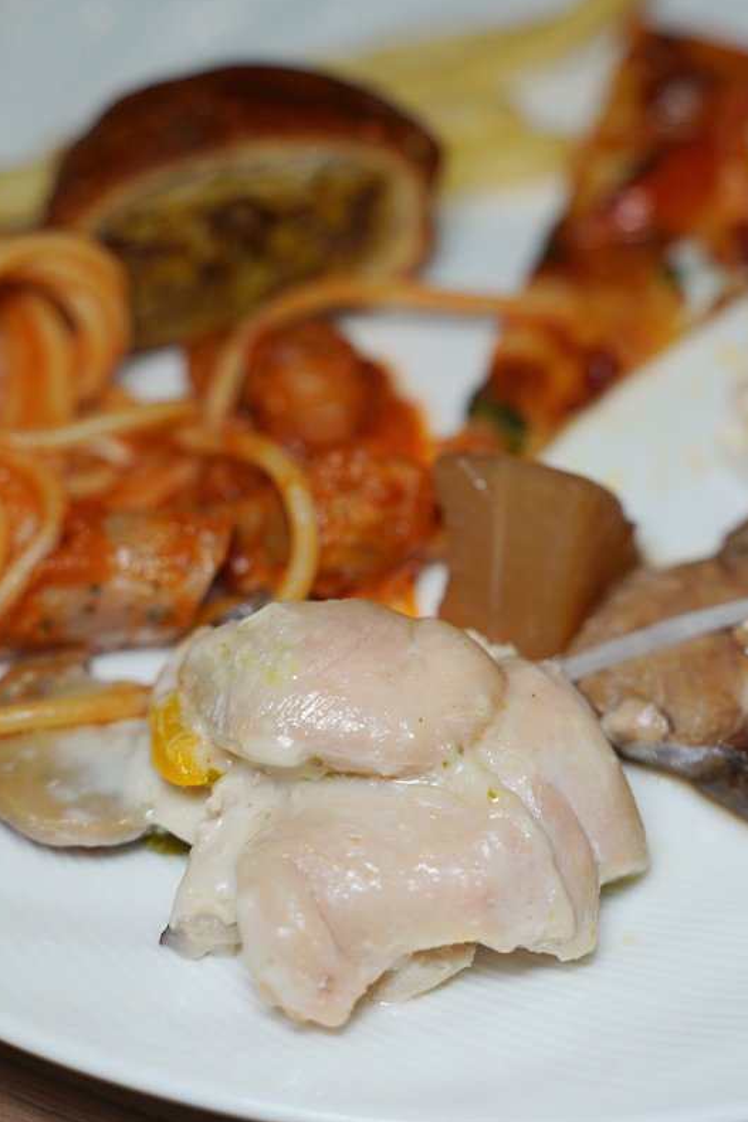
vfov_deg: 24.8
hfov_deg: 16.6
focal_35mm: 82
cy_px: 558
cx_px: 475
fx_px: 2554
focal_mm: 54
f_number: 4
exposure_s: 1/60
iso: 100
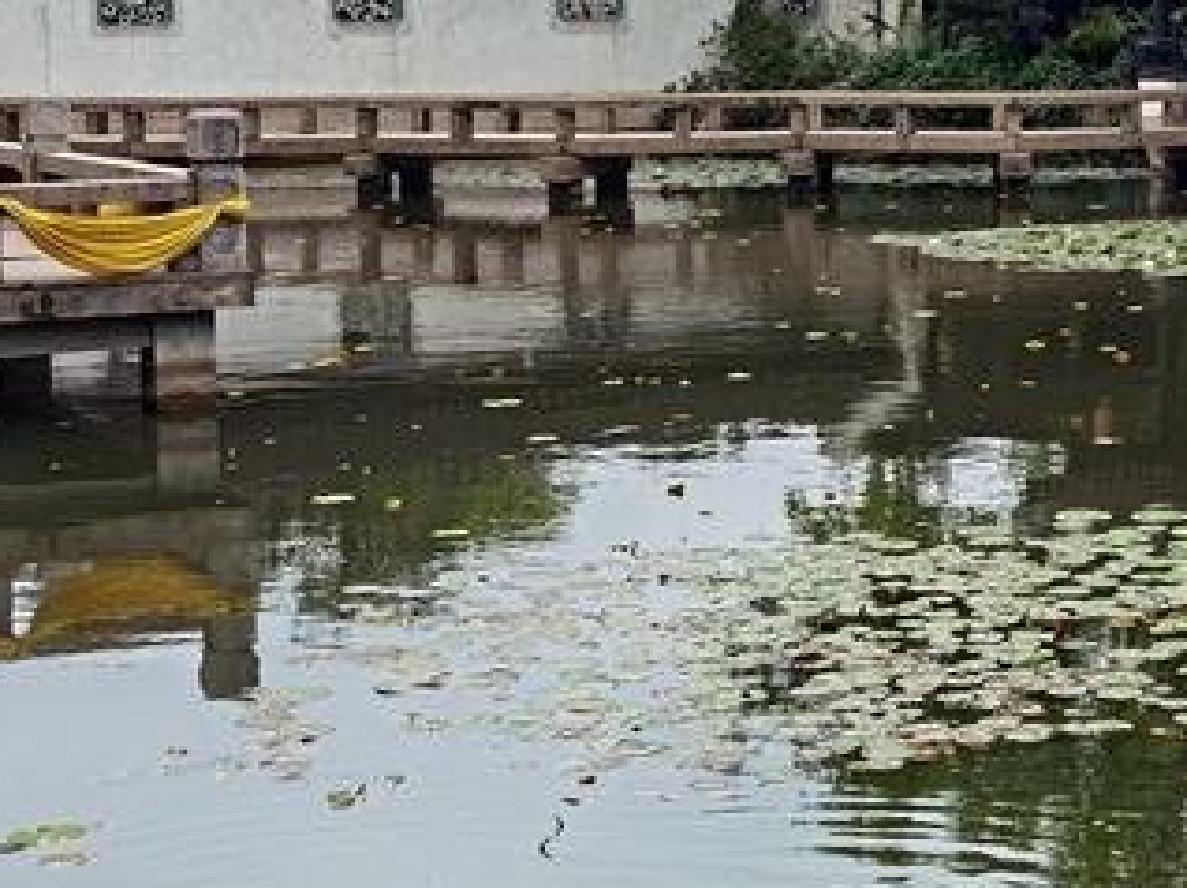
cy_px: 149
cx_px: 1172
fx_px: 2981
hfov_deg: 21.8
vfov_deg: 16.8
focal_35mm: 87
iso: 50
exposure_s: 1/1748
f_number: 1.9
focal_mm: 6.71
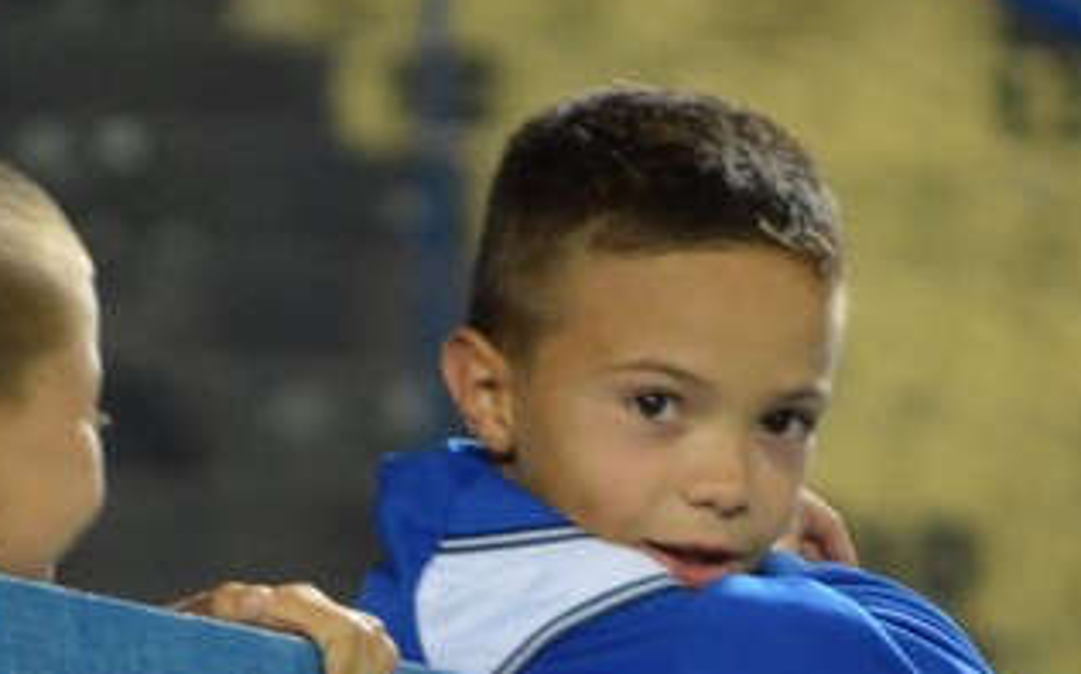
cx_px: 564
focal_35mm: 870
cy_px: 763
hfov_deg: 2.4
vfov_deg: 1.5
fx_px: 25613
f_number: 5.6
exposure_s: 1/60
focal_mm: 200
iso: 1600
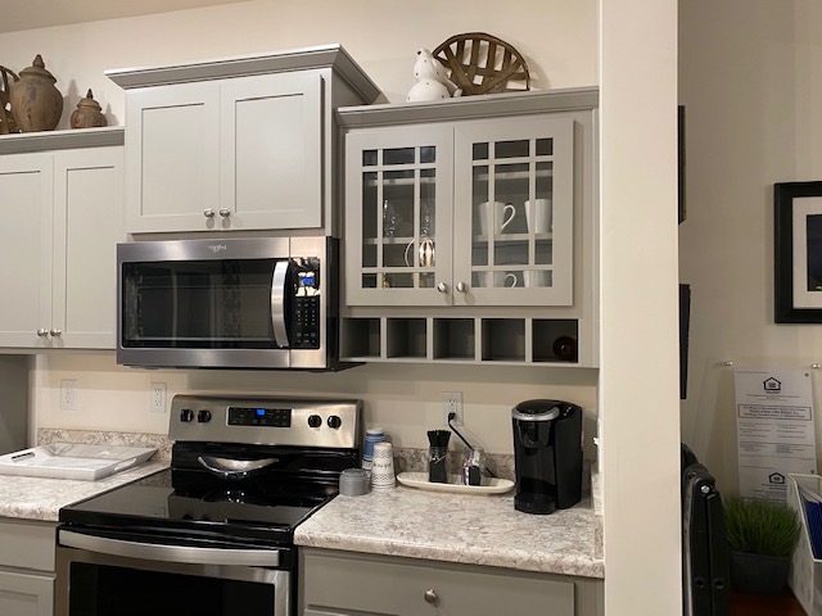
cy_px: 308
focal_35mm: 26
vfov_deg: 53.1
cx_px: 411
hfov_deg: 67.3
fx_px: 617
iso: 160
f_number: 1.8
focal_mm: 4.25
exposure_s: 1/60
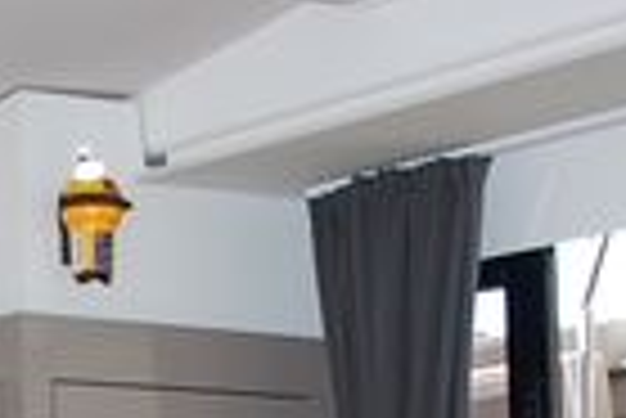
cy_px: 1005
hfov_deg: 16.7
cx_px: 59
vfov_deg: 10.0
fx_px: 2106
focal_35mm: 121
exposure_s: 1/160
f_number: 3.5
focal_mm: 16
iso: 100
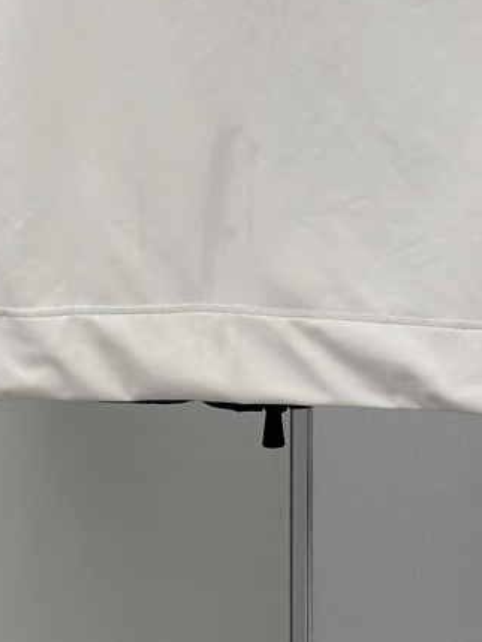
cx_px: 308
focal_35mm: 161
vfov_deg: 12.2
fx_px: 2988
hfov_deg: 9.2
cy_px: 76
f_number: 1.78
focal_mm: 6.86
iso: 80
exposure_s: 1/422
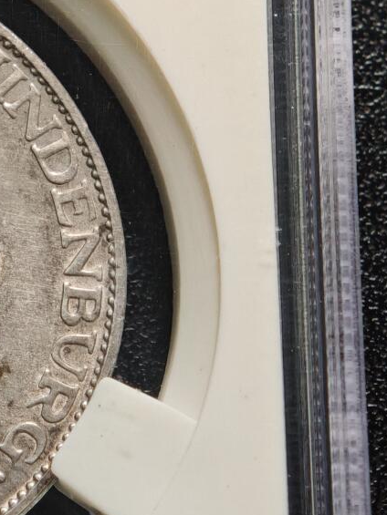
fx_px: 2846
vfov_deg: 10.3
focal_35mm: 191
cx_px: -197
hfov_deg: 7.6
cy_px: 102
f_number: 2
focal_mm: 9
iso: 800
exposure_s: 1/120
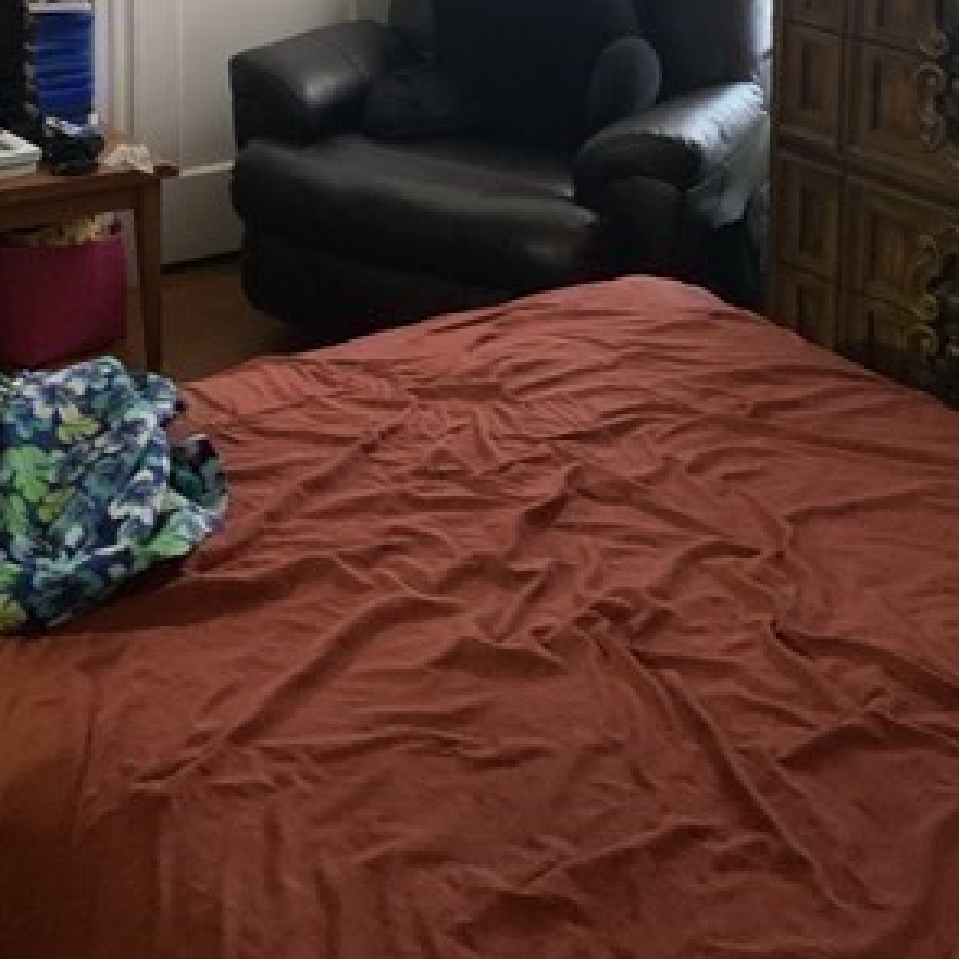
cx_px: 238
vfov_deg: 25.7
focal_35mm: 60
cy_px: -186
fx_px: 1881
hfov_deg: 28.2
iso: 500
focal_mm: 4.25
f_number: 1.8
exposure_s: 1/30
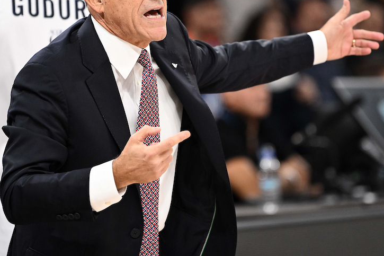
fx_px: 3530
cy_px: 95
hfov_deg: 6.2
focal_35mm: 331
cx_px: 136
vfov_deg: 4.2
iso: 2500
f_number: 3.2
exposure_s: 1/1600
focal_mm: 200
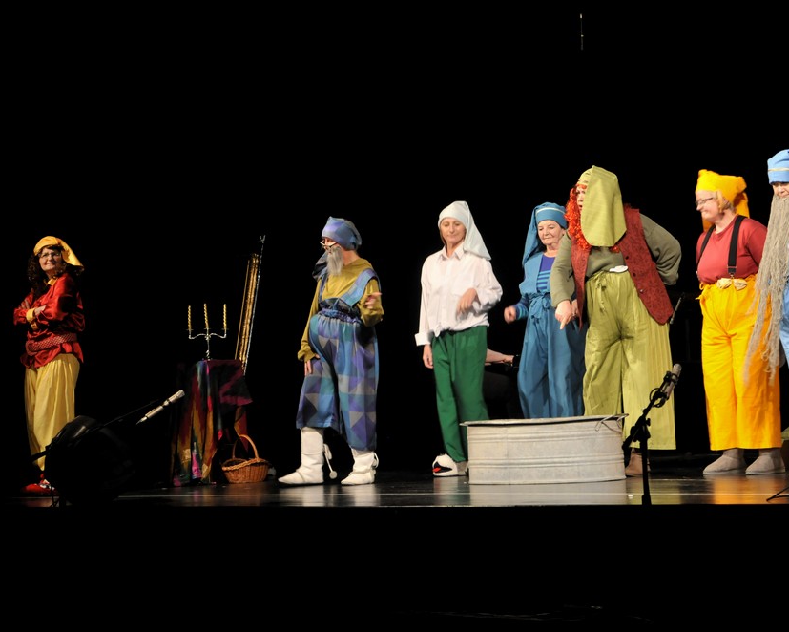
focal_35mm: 85
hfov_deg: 22.5
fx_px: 1985
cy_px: 316
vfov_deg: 18.1
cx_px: 436
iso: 1000
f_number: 5
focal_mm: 50
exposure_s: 1/30
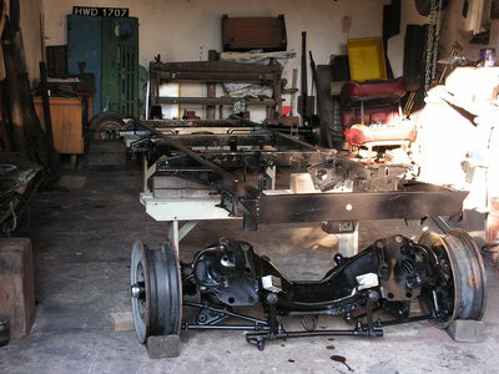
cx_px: 250
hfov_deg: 30.7
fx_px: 908
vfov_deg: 23.3
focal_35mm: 63
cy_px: 187
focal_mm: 10.6
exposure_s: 1/80
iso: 160
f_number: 3.3
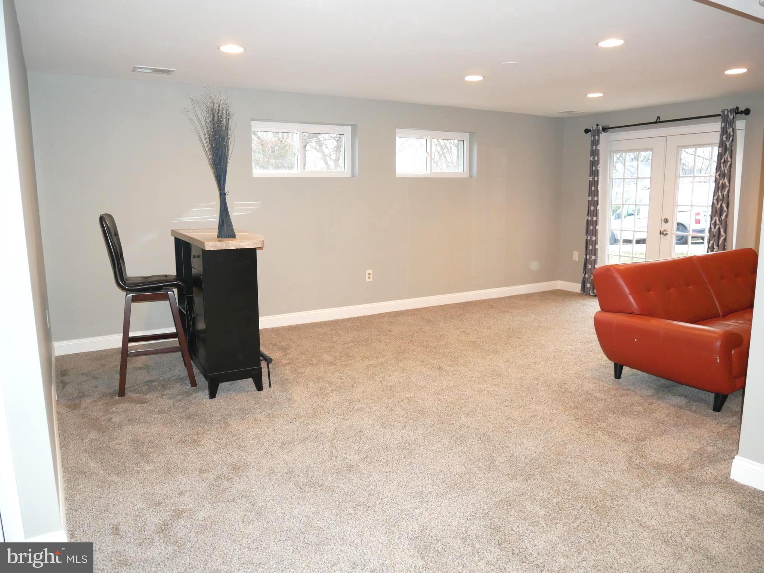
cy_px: 286
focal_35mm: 24
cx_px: 382
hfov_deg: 71.6
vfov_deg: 56.9
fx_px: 530
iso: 800
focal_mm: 12
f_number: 3.5
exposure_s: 1/60
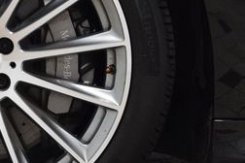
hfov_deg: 10.3
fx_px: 1347
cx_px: -23
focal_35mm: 198
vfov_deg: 6.9
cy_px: 52
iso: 720
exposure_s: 1/15
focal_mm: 52
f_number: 6.3
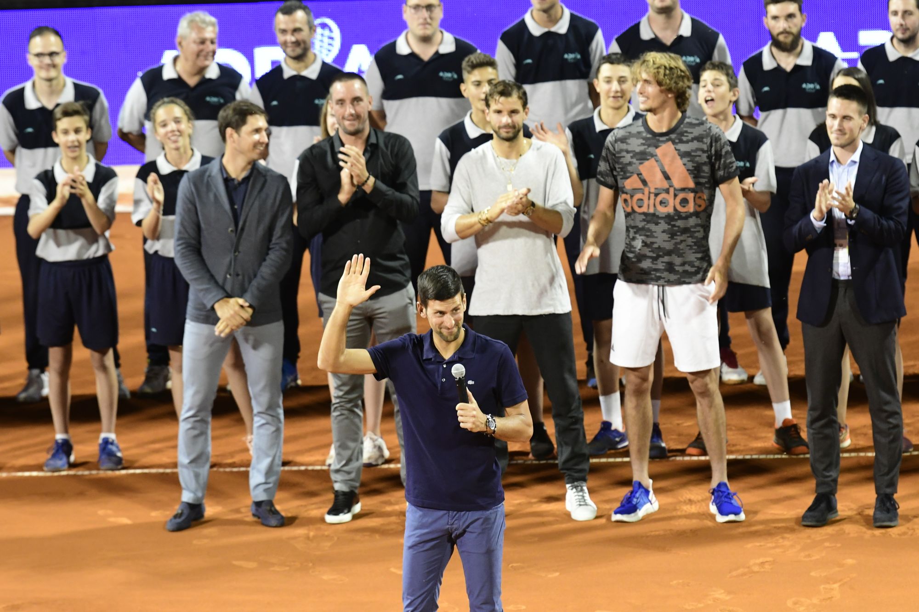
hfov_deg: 11.4
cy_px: 306
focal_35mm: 180
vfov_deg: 7.6
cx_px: 460
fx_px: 4593
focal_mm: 180
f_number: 4
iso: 1600
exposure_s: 1/250
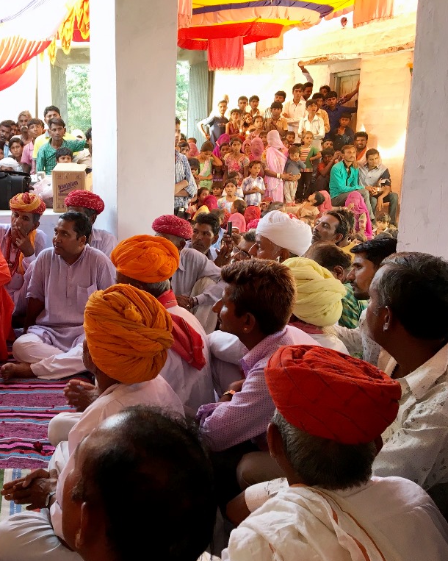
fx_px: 630
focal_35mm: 38
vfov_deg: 47.9
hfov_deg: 37.7
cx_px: 87
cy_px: 281
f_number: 2.2
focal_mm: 4.15
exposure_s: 1/33
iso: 25
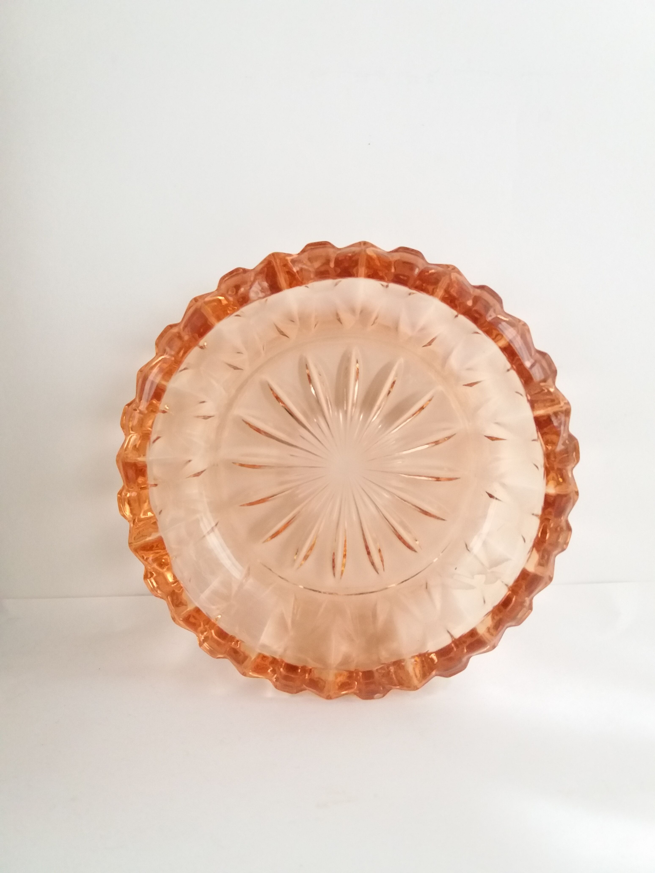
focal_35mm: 28
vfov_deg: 63.4
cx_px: 328
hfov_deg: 49.7
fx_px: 706
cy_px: 436
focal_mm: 3.7
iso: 400
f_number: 1.9
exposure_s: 1/801
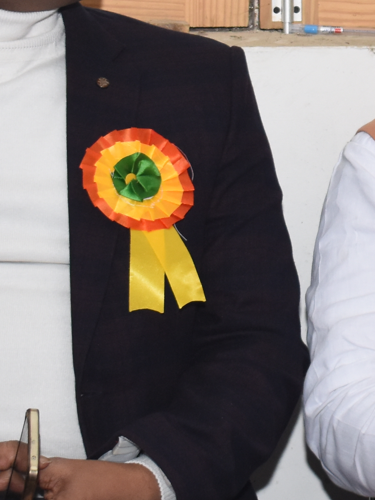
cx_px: 548
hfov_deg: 6.5
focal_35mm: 226
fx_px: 3264
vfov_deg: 8.7
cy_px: 82
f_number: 5.6
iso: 640
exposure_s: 1/125
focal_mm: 40
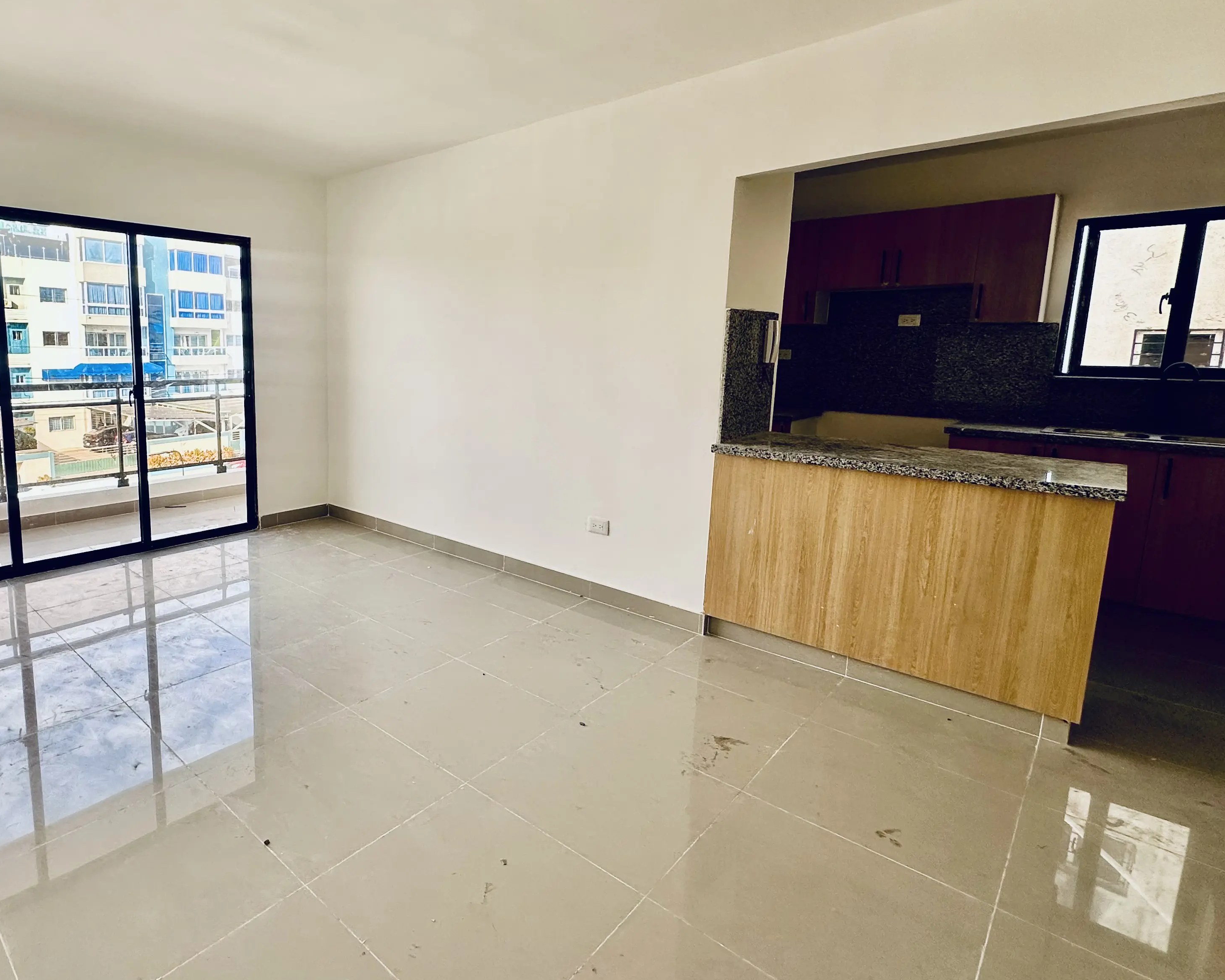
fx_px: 689
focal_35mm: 19
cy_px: 446
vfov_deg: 70.7
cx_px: 411
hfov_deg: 80.6
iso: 40
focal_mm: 2.22
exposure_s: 1/148
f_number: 2.2
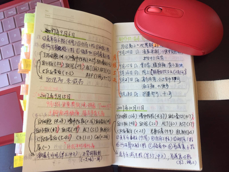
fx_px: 192
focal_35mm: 29
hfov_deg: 61.7
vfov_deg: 48.2
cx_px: 114
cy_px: 86
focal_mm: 4.15
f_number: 2.2
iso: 40
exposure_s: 1/50
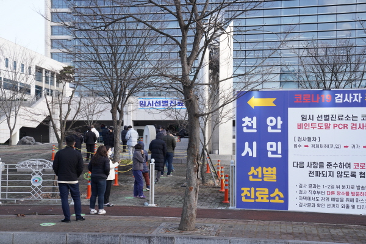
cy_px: 122
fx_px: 590
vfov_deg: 23.4
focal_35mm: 58
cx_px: 183
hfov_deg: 34.5
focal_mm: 58
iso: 400
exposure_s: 1/200
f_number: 8
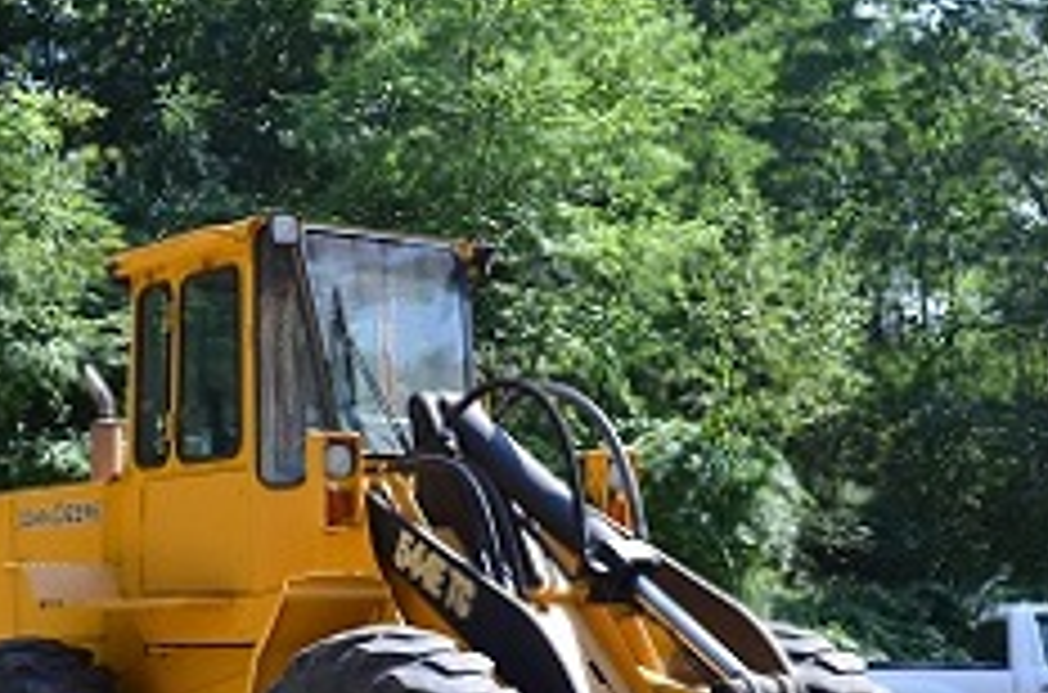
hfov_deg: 27.0
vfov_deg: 17.7
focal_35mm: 75
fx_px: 2177
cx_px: 387
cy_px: 657
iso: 200
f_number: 7.1
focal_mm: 26
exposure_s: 1/200
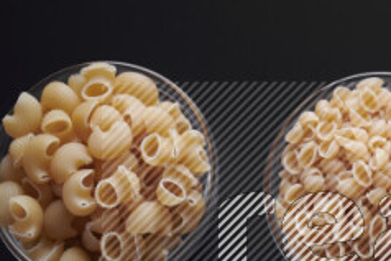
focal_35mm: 168
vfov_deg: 8.1
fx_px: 1826
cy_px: 364
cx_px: 511
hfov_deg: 11.9
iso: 100
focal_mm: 50
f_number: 8
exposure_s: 1/100
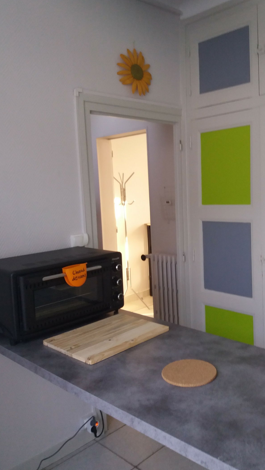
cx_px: 171
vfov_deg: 62.6
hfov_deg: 37.5
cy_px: 233
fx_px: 387
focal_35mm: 31
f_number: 1.9
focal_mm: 3.7
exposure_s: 1/20
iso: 160
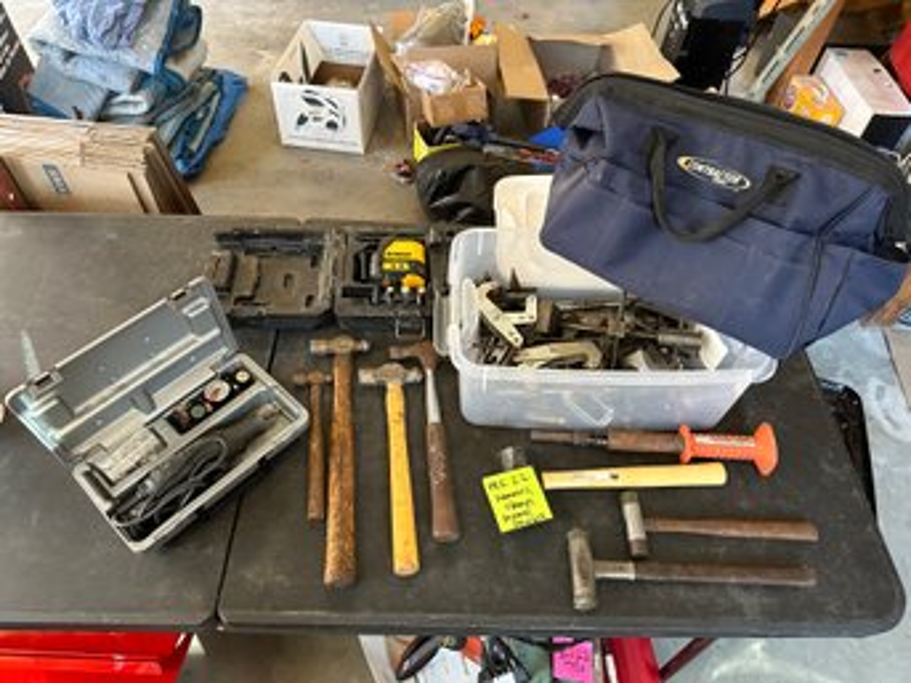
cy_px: 342
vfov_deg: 56.8
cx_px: 456
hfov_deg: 71.6
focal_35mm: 24
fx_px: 631
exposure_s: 1/60
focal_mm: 6.86
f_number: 1.78
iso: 800
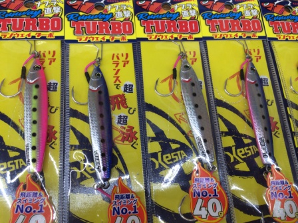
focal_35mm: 30
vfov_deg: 46.8
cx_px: 149
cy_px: 112
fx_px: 258
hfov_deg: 60.0
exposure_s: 1/100
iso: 64
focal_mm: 4.12
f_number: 2.2
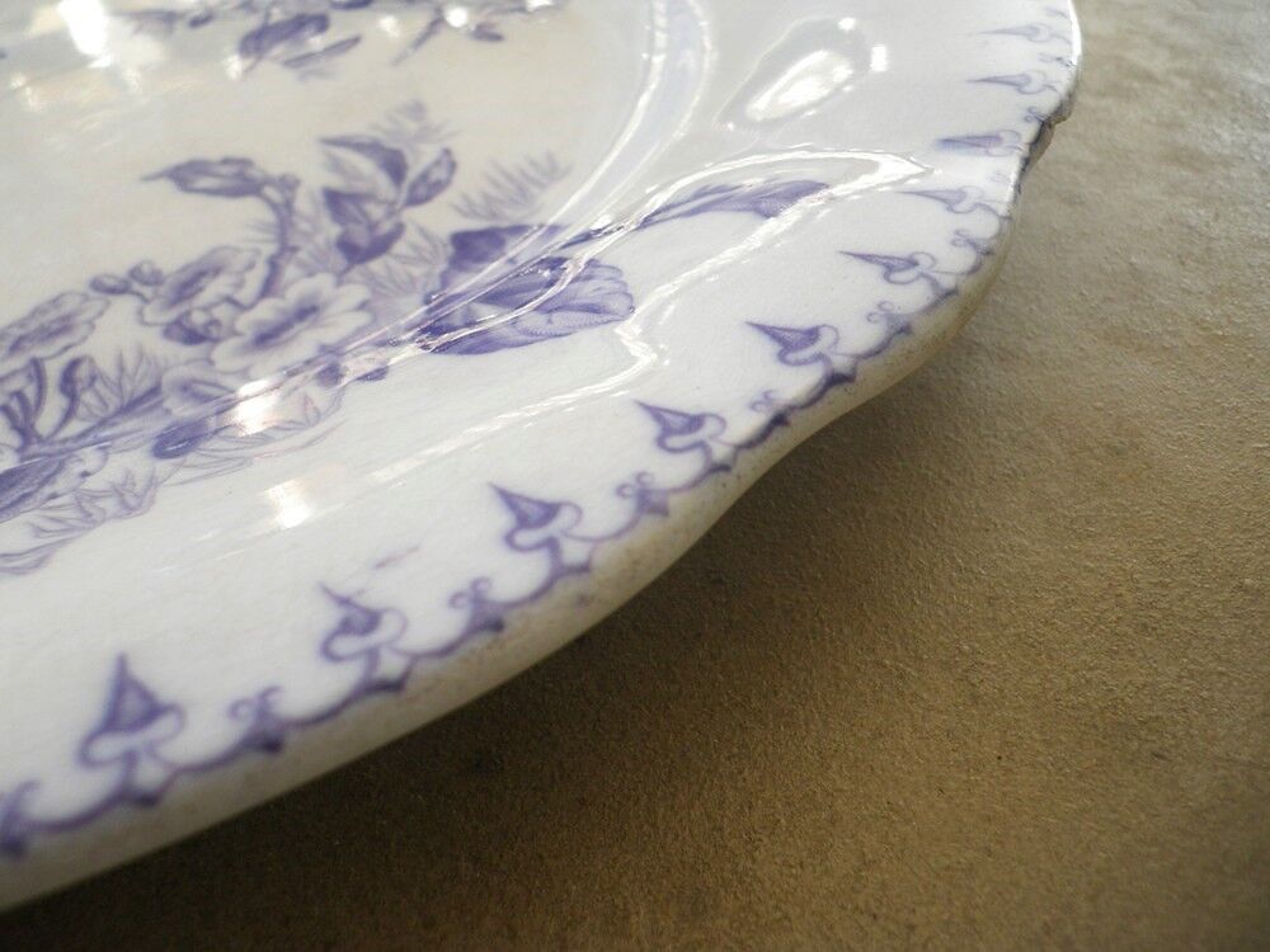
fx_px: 1027
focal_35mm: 28
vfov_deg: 49.7
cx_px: 635
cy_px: 476
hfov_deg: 63.4
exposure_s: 1/60
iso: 80
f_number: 2.6
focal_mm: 4.9
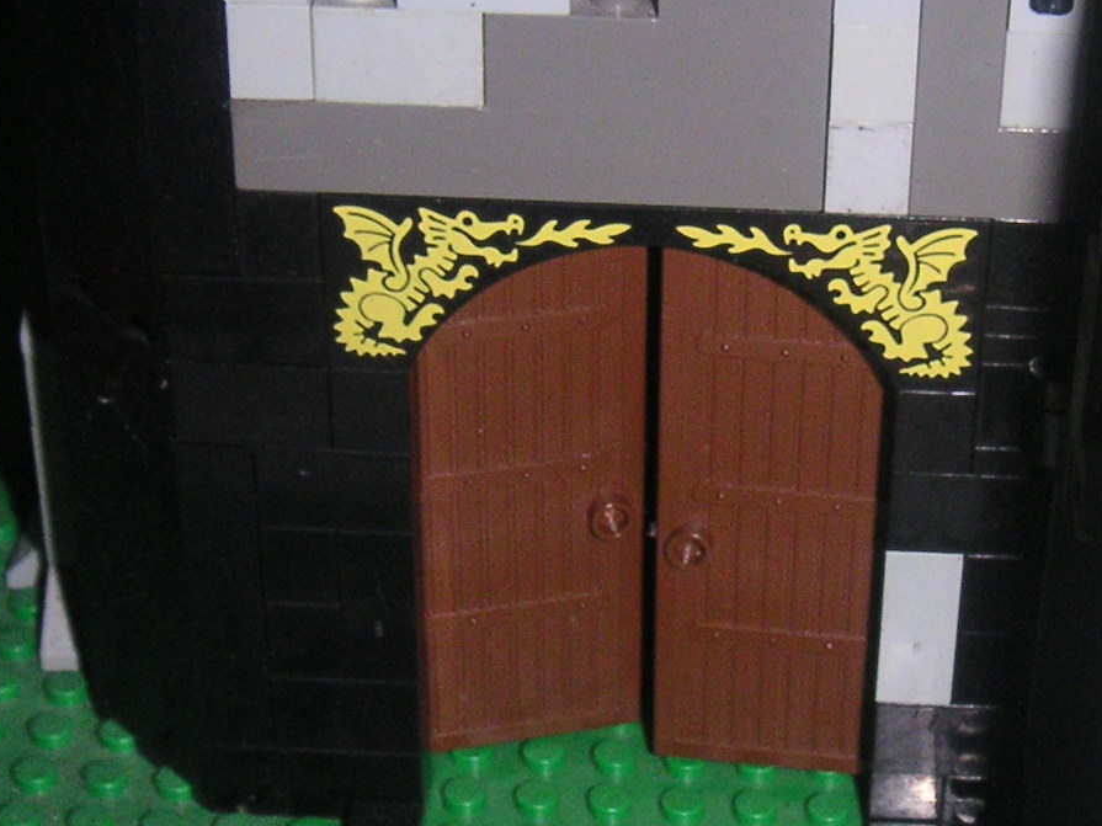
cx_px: 671
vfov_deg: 17.0
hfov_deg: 22.5
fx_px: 2769
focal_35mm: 87
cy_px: 353
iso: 160
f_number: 6.7
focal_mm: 6
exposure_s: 1/45
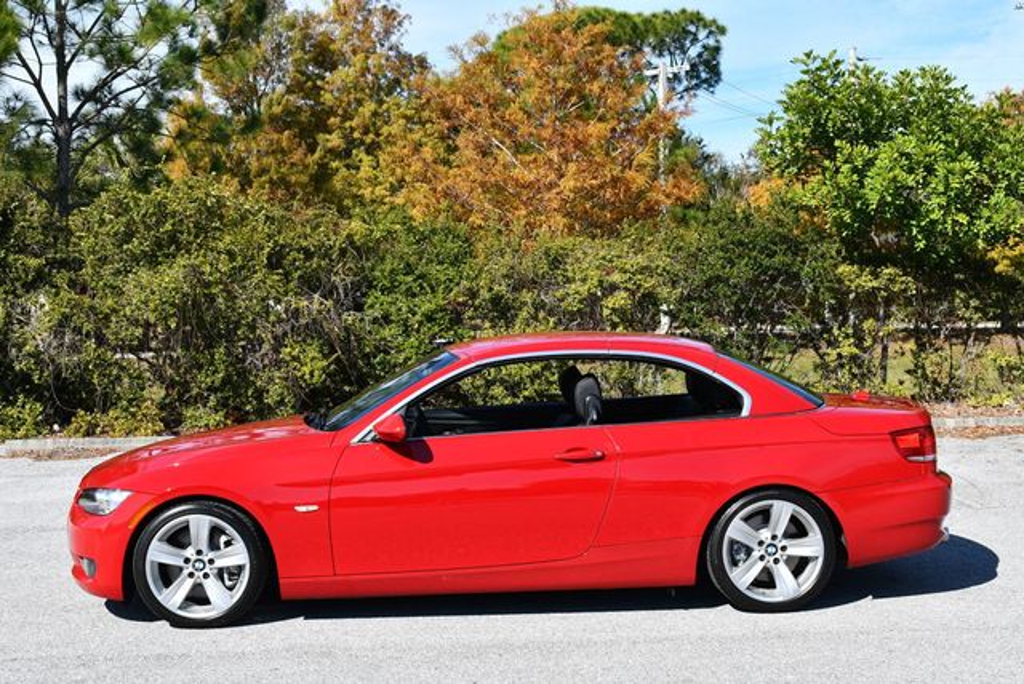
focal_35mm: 58
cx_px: 512
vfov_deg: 23.4
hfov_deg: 34.5
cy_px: 342
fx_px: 1651
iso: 100
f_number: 8
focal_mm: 29
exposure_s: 1/250
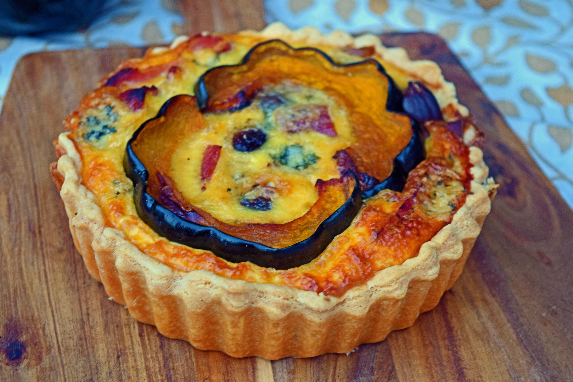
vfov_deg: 16.6
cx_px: 286
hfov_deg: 24.6
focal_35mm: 82
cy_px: 191
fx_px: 1313
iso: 500
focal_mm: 55
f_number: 5.6
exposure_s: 1/60
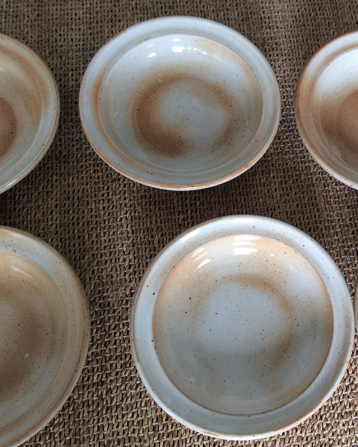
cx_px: 287
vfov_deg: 43.8
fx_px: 556
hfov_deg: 34.6
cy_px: 224
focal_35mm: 42
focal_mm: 3.3
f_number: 2.4
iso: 32
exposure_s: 1/30
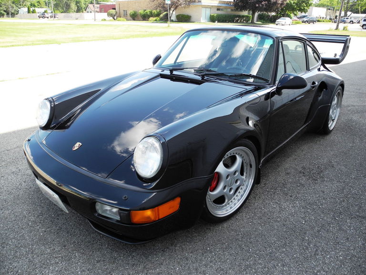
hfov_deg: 63.4
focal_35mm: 28
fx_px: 296
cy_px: 138
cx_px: 183
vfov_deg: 49.7
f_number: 2.8
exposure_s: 1/353
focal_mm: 6
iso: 100
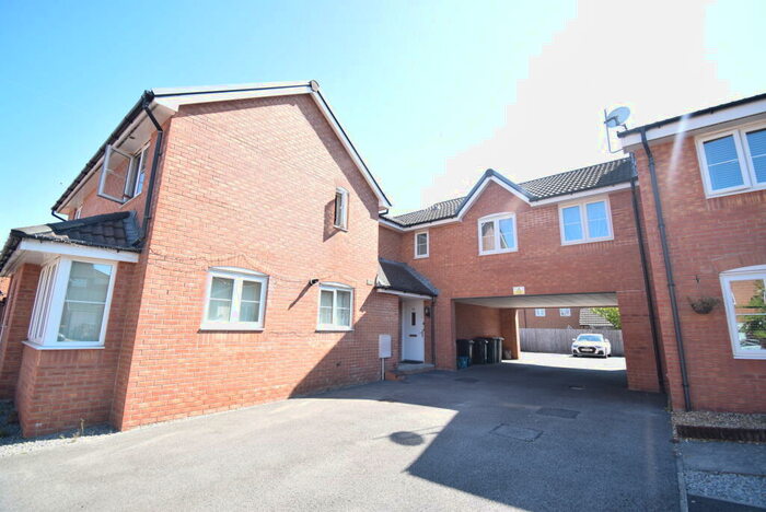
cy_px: 256
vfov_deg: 77.4
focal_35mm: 15
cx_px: 383
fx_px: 319
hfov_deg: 100.3
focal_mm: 10
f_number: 5
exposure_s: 1/100
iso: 100
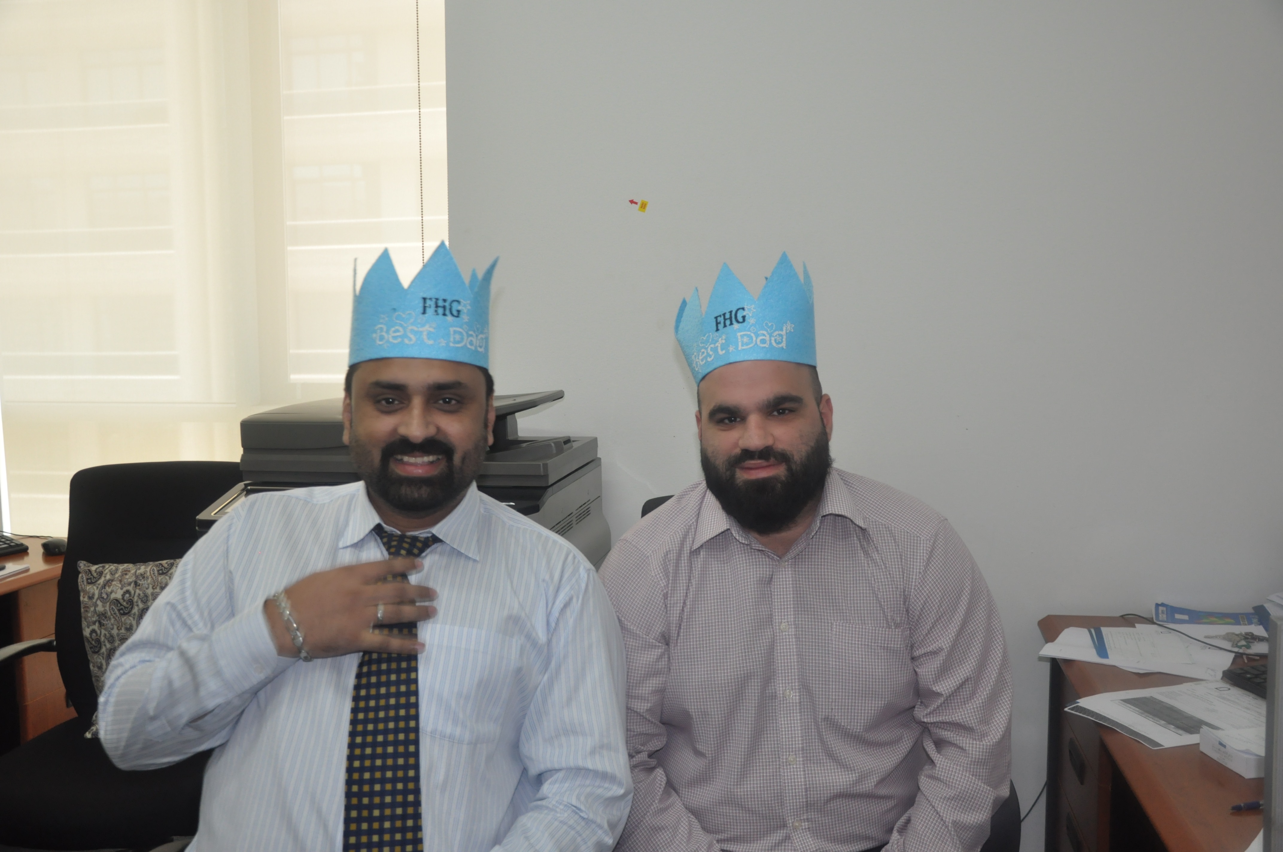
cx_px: 642
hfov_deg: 59.6
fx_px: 1121
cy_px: 426
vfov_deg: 41.6
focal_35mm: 32
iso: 800
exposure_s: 1/60
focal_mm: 21
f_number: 4
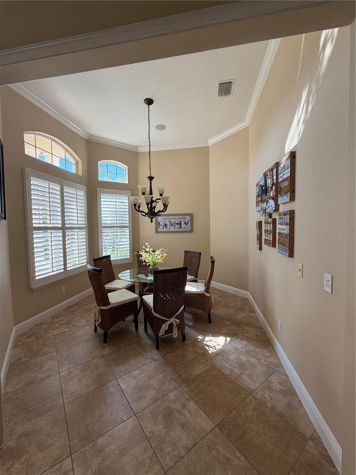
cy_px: 238
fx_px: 192
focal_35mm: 14
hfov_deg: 85.7
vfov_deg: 102.1
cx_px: 178
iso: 64
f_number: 2.2
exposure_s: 1/121
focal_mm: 2.22
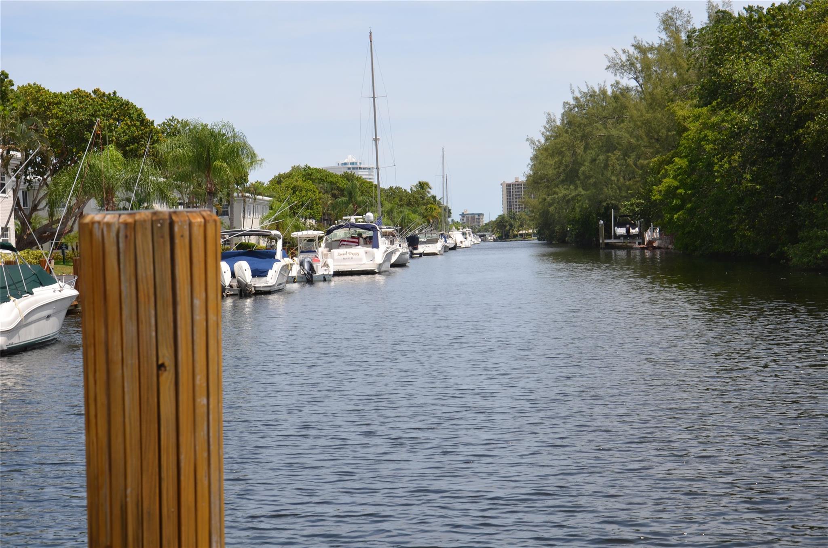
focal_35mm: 63
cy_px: 274
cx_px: 414
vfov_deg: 21.5
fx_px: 1446
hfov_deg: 32.0
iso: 100
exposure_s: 1/250
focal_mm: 42
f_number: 8
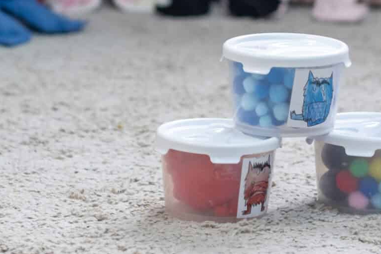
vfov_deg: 4.9
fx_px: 2963
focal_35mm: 280
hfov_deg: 7.4
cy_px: -23
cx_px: 229
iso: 400
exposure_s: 1/100
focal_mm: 56
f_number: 2.2
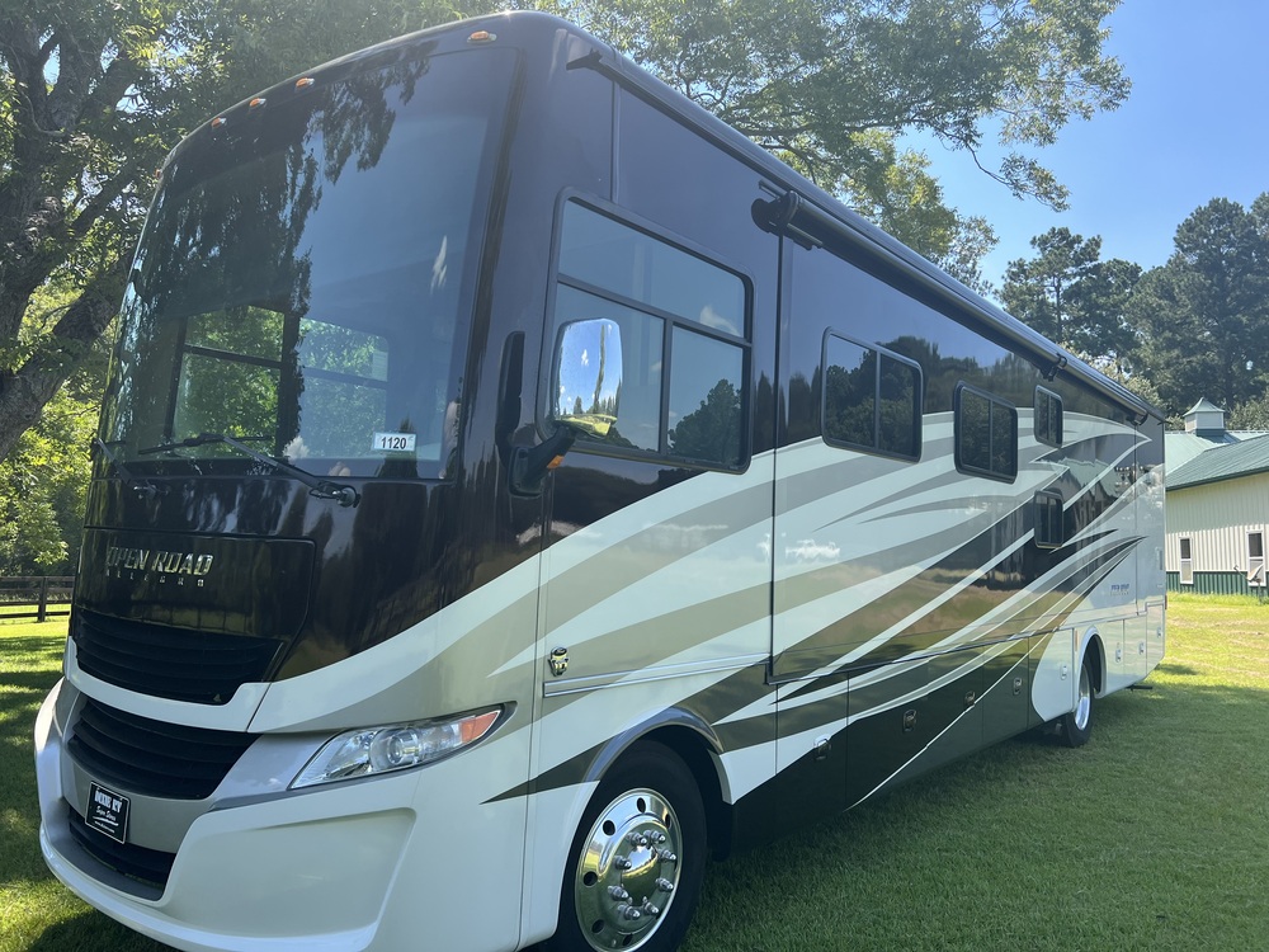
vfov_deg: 53.1
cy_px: 476
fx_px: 953
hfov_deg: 67.3
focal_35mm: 26
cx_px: 634
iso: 50
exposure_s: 1/1183
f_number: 1.5
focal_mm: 5.7
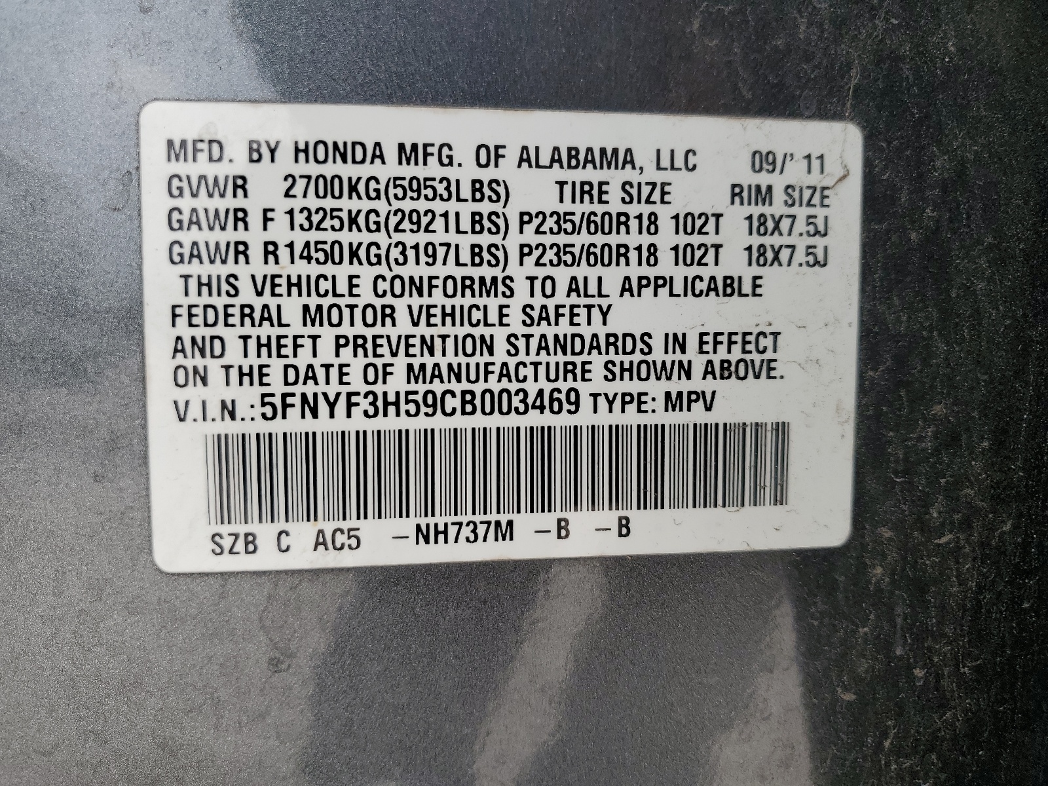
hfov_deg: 67.3
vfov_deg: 53.1
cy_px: 393
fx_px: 787
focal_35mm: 26
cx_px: 524
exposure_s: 1/357
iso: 50
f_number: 1.5
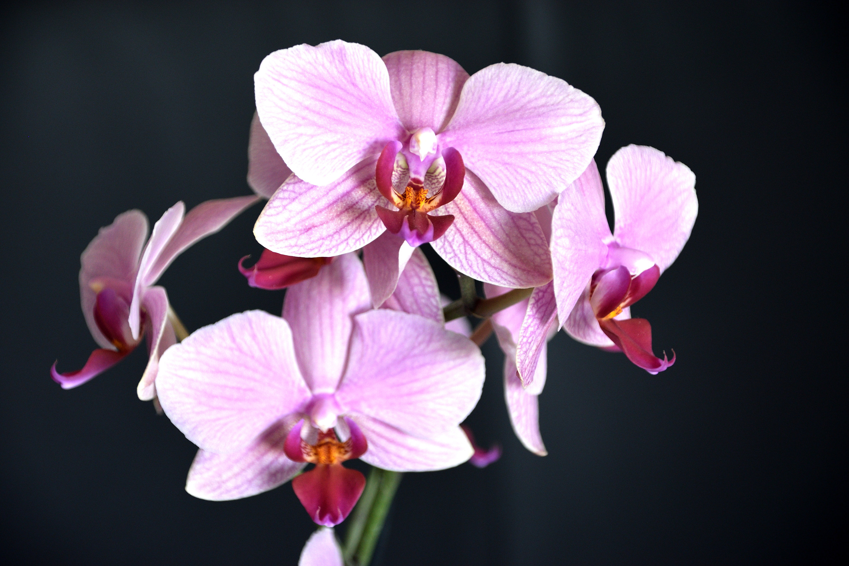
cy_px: 283
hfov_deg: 16.1
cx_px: 424
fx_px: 3007
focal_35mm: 128
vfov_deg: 10.8
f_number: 5.3
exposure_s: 1/25
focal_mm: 85
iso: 400
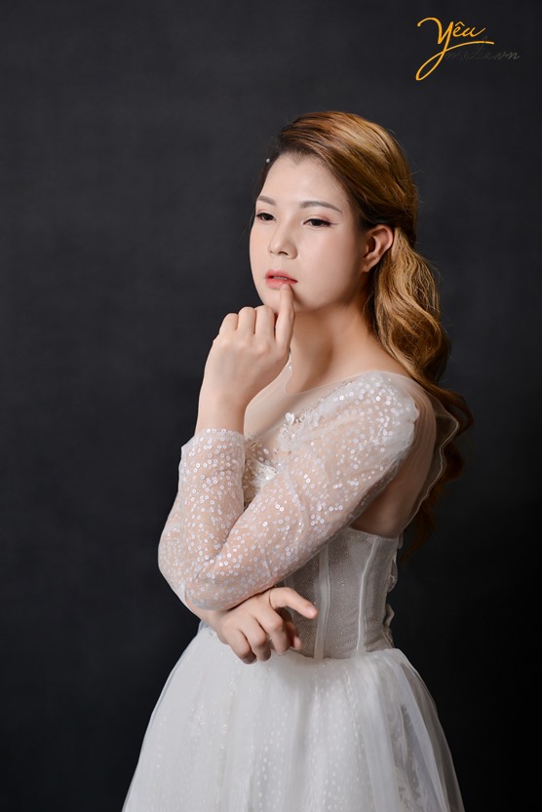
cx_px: 271
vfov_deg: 28.8
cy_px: 406
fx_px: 1579
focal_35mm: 70
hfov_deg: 19.5
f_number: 4
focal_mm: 70
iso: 250
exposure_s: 1/160
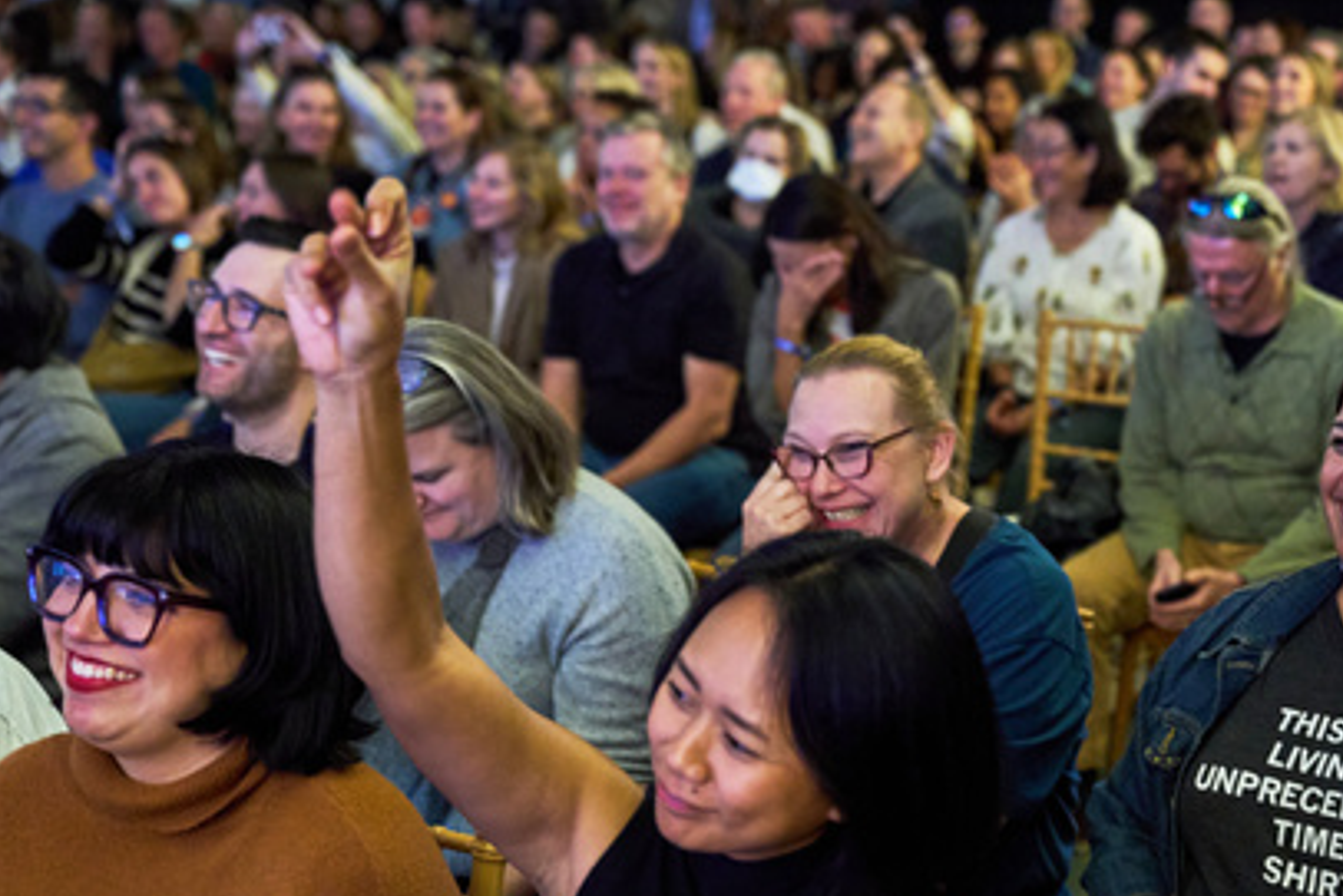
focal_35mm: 63
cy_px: 557
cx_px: 840
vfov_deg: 21.5
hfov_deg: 31.7
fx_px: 2351
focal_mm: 50
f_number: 2.8
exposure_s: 1/125
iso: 4000
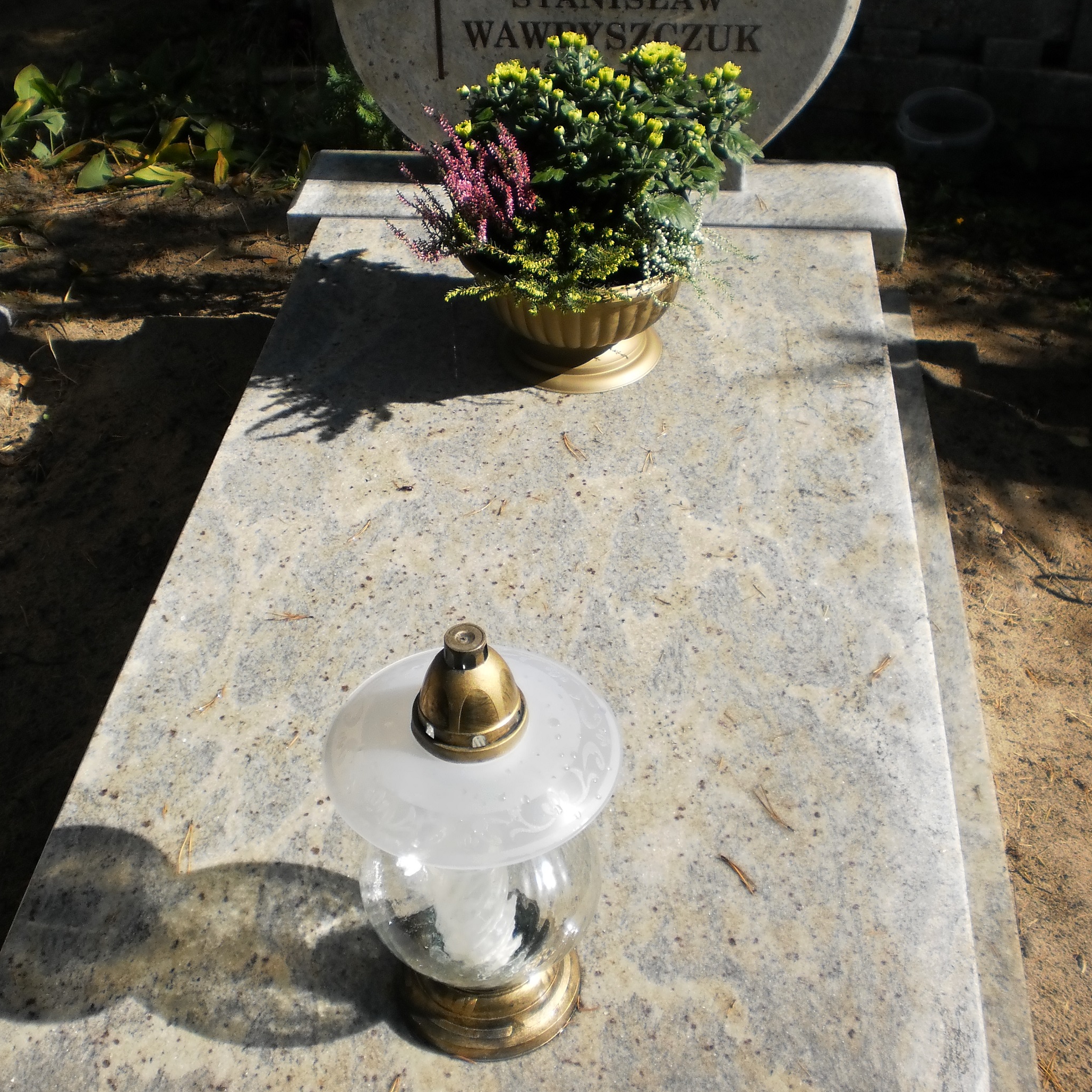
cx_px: 551
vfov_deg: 38.9
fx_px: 1535
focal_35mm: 43
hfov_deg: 39.2
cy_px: 412
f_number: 3.1
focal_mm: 6.3
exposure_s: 1/1000
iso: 100
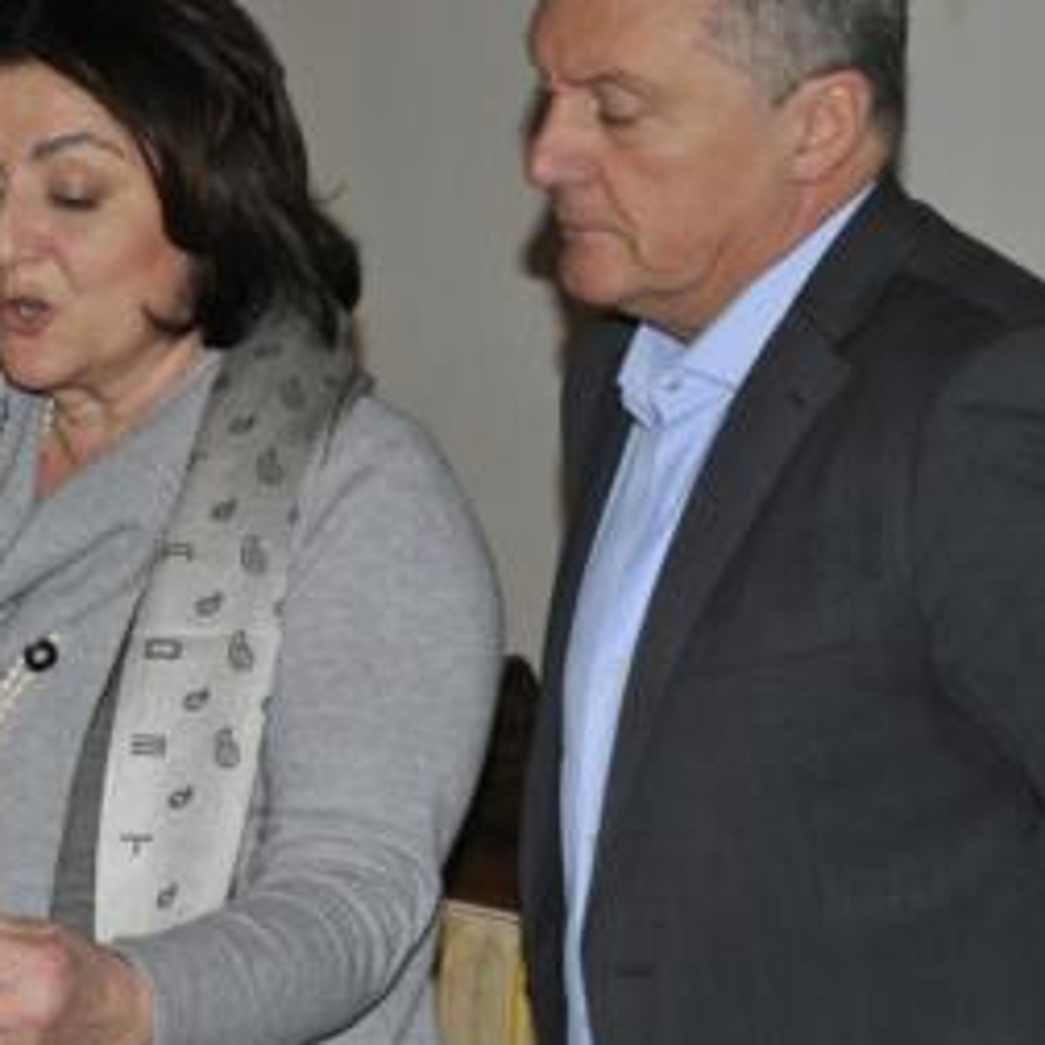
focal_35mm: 143
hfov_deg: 12.2
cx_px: 195
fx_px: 4884
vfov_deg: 12.2
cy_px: 458
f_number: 8
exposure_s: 1/60
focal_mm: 85
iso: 400
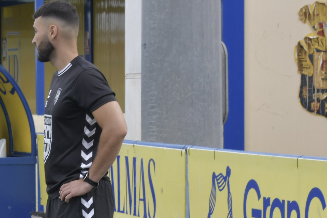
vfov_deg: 7.5
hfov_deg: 11.2
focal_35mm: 181
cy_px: 230
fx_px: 1644
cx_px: -33
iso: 250
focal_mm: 70
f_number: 13
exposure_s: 1/161
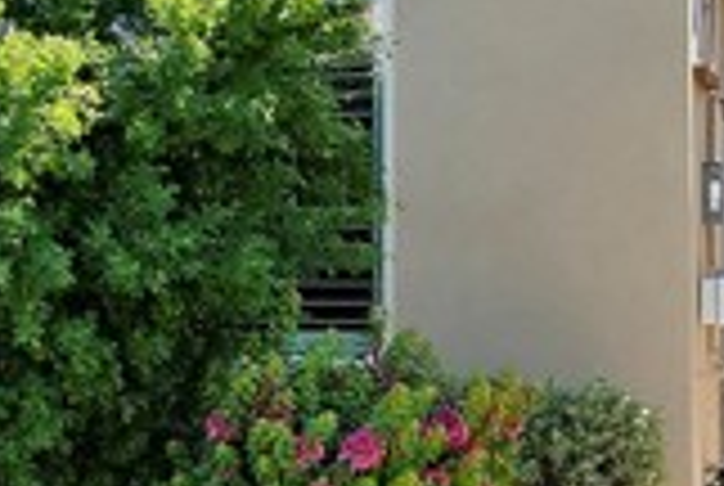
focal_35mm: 119
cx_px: -486
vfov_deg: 11.5
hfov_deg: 15.3
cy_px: 142
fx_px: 2398
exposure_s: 1/50
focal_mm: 20
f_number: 8
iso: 100
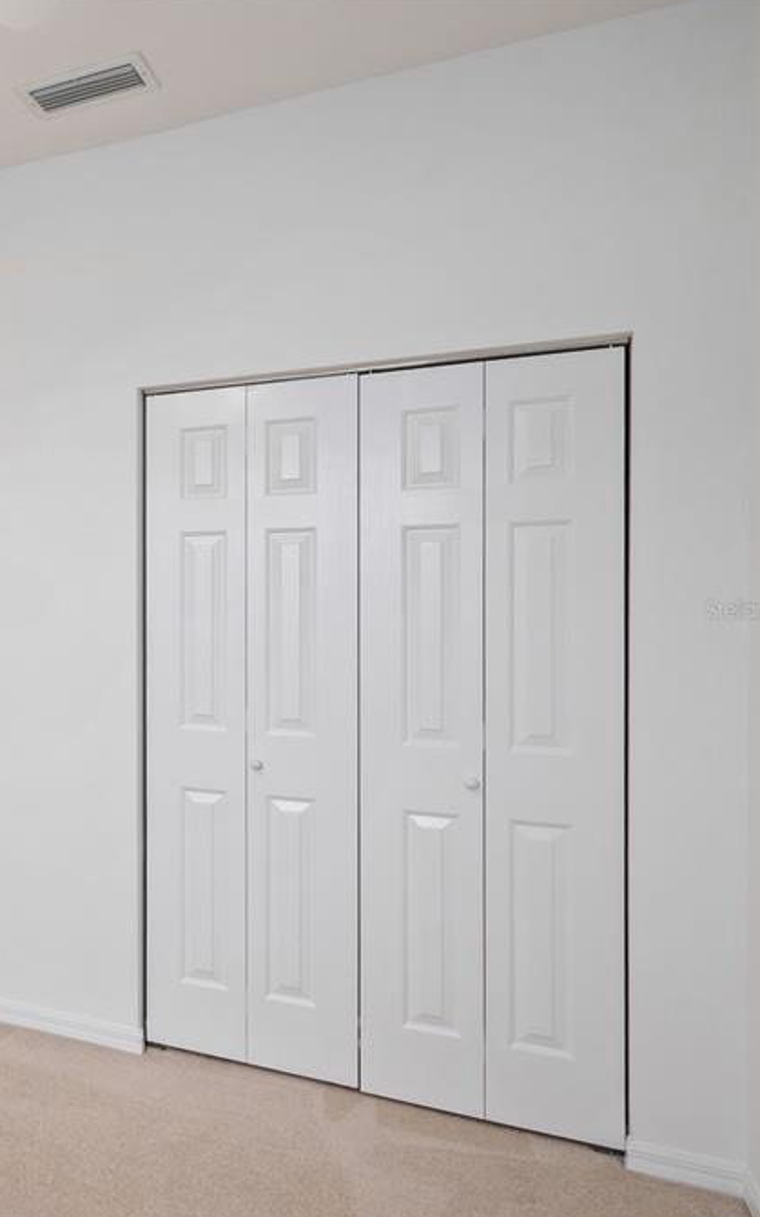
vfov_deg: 66.5
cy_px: 609
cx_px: -120
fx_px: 929
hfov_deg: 36.1
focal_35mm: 28
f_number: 9
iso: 250
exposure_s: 1/5
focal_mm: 12
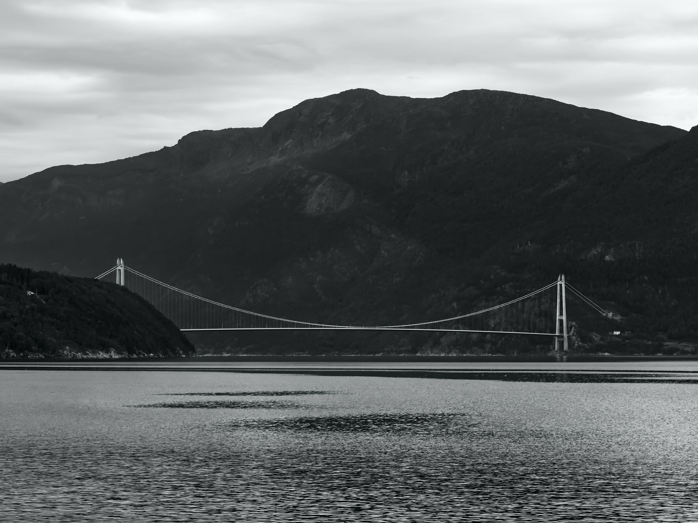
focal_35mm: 98
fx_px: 1976
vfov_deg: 15.1
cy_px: 262
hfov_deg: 20.0
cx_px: 341
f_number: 8
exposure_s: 1/500
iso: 500
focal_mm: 90
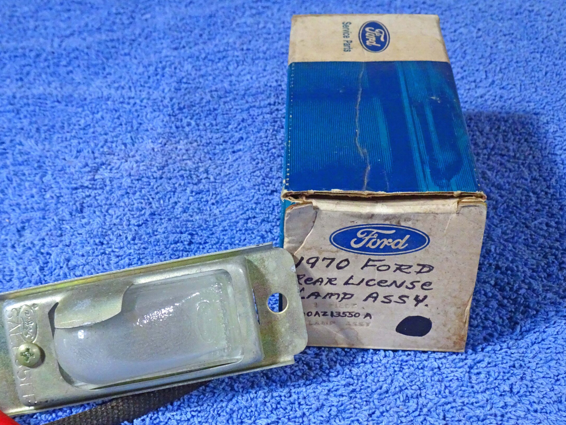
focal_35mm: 51
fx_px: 834
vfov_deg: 28.5
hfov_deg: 37.4
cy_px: 239
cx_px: 251
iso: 800
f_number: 4
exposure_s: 1/20
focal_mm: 7.3
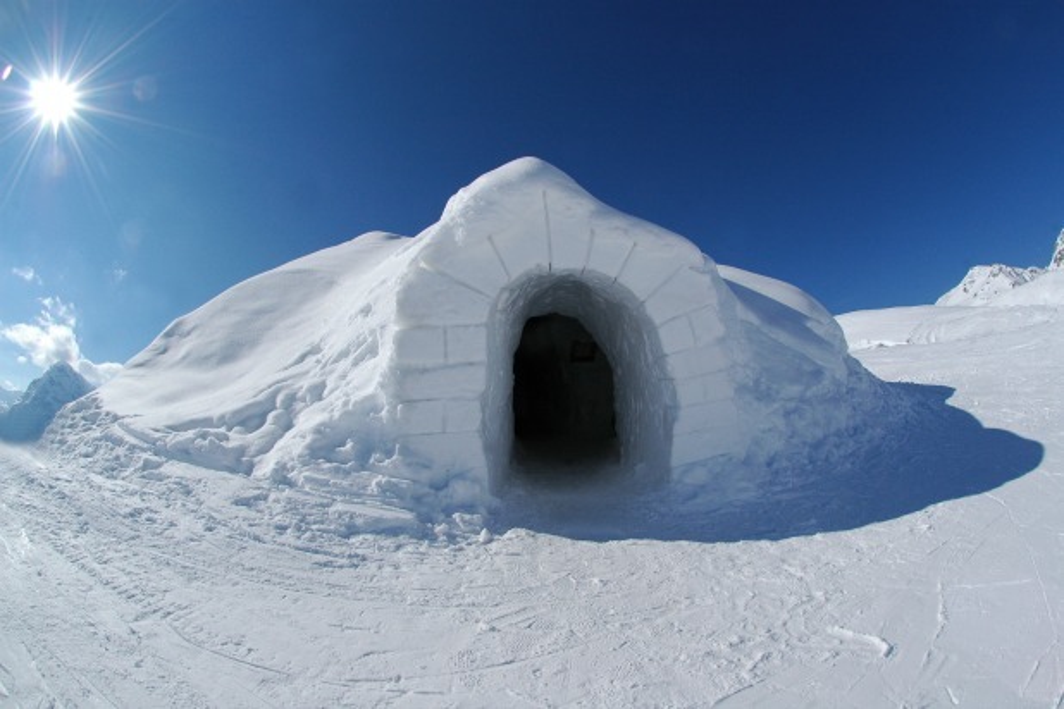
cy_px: 354
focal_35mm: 16
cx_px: 532
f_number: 13
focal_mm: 10.5
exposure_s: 1/1250
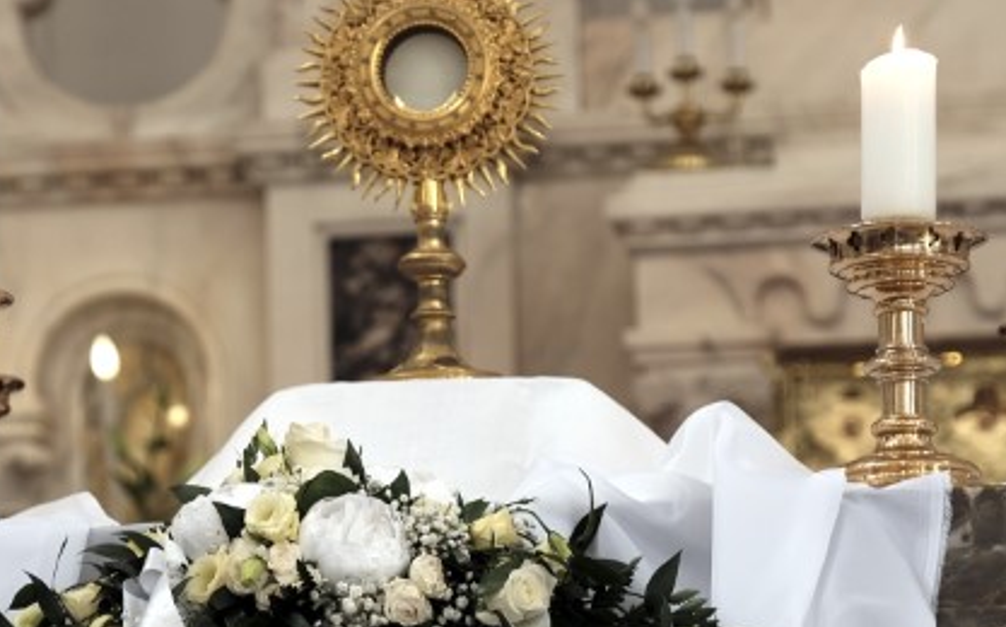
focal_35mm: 203
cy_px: 493
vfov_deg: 6.4
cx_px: 369
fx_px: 5562
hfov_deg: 10.3
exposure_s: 1/60
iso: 200
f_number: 3.6
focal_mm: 55
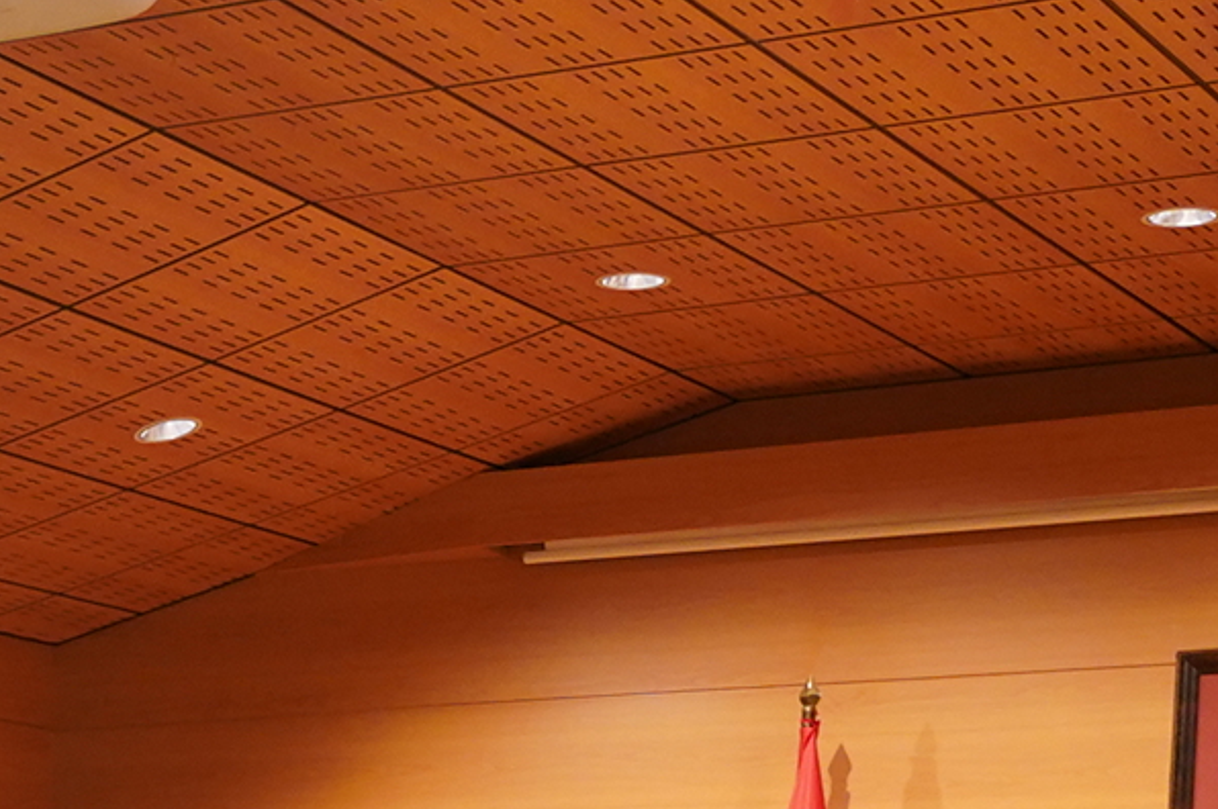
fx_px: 3751
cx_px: 84
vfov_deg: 10.9
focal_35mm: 111
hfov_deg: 18.1
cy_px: 1792
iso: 2500
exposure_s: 1/160
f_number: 2.8
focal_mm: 22
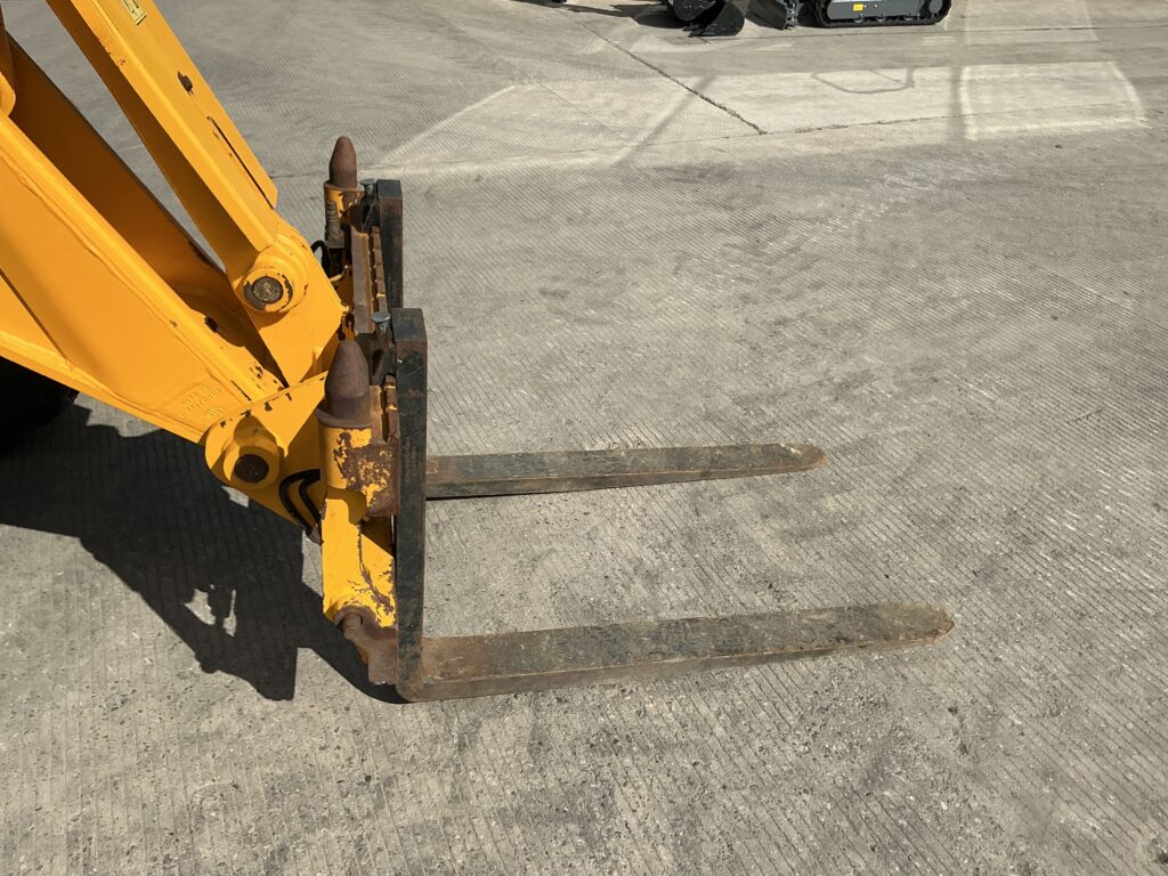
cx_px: 584
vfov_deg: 49.7
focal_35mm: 28
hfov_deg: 63.4
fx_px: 945
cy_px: 438
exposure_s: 1/2801
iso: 25
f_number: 1.8
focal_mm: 3
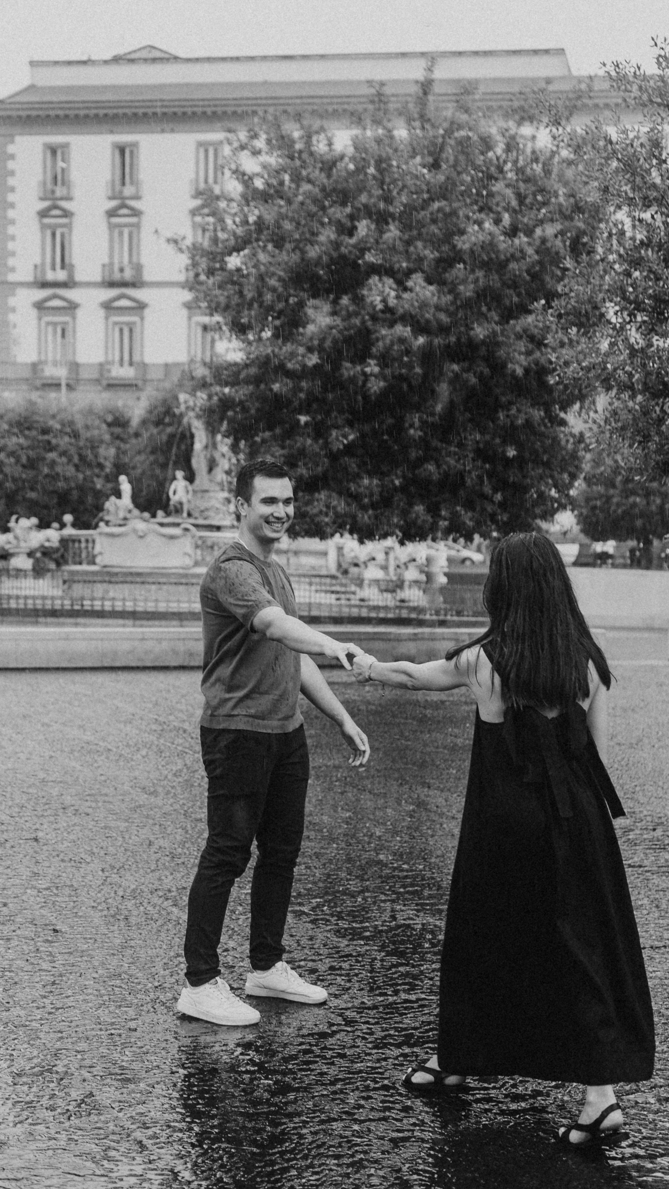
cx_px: 338
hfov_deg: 30.4
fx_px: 1230
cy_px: 573
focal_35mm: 39
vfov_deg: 51.6
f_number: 2.8
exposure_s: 1/250
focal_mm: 35
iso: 125
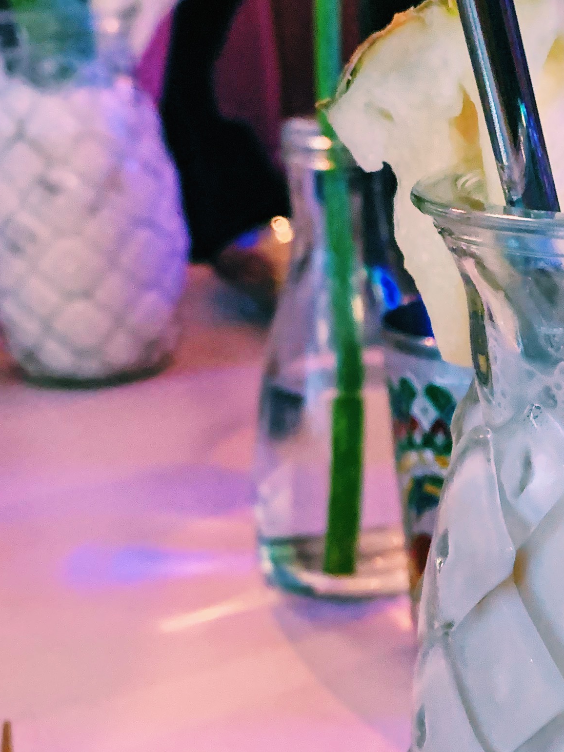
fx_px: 1478
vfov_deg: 28.4
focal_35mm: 68
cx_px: 694
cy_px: 507
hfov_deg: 20.1
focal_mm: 4.25
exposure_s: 1/25
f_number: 1.8
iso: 500
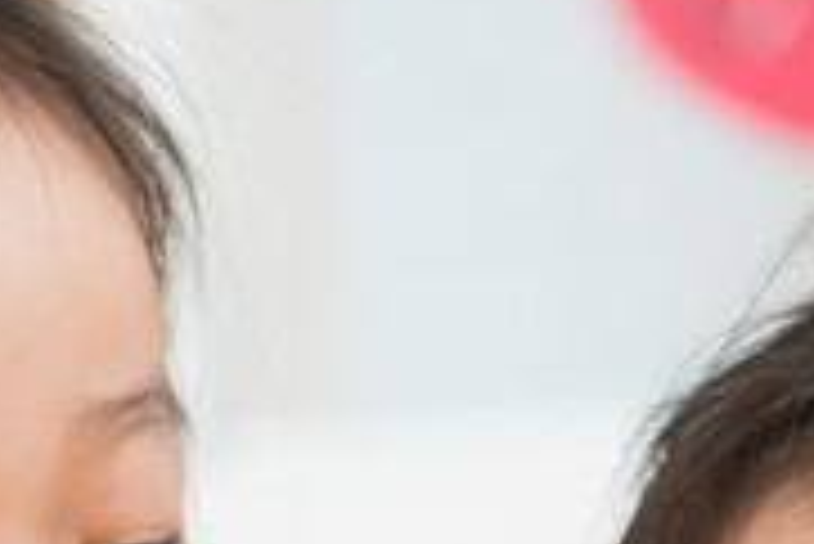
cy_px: 1230
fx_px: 12740
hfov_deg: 3.7
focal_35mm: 563
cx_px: 216
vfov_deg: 2.4
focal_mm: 85
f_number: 2.8
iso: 100
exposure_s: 1/160
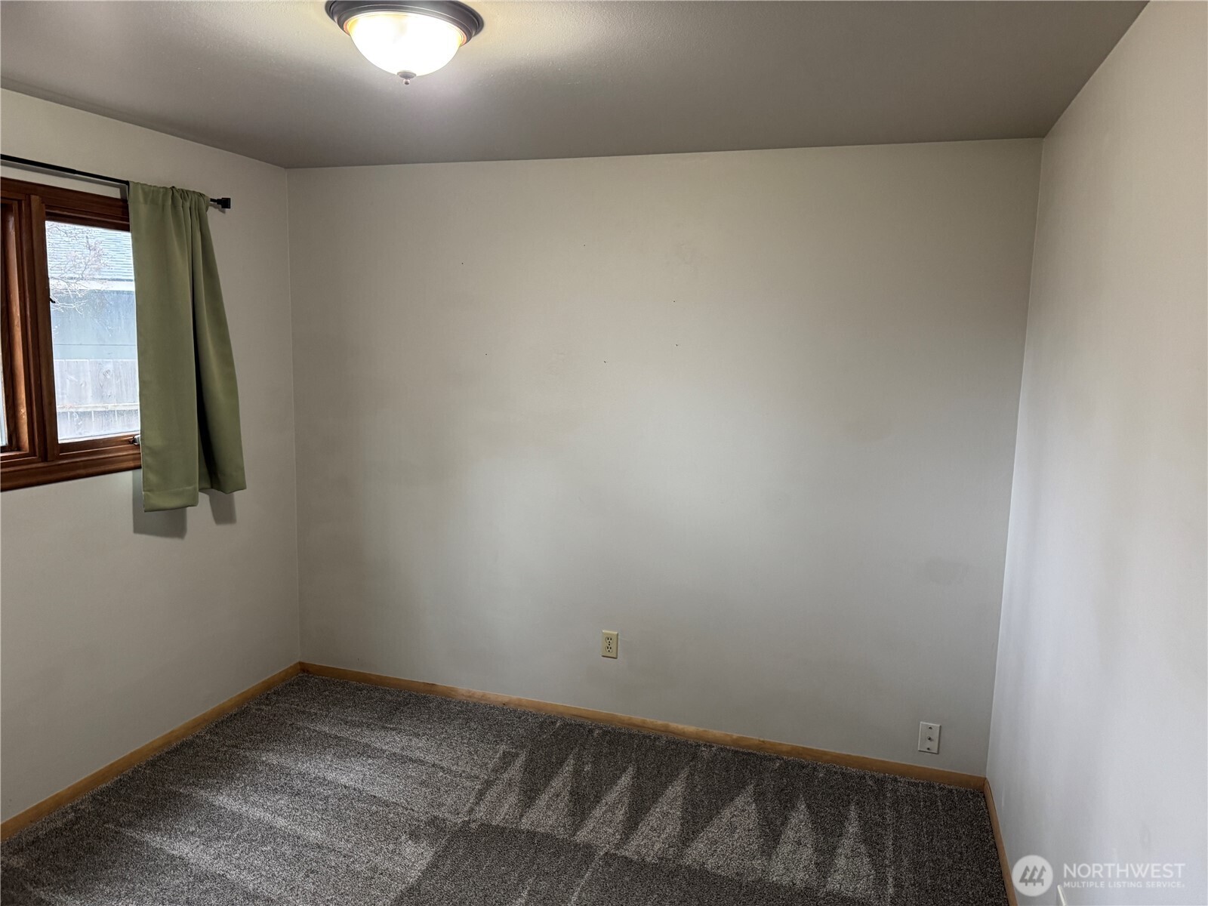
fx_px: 838
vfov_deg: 56.8
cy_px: 453
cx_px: 604
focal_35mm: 24
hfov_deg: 71.6
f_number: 1.78
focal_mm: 6.76
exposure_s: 1/60
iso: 320
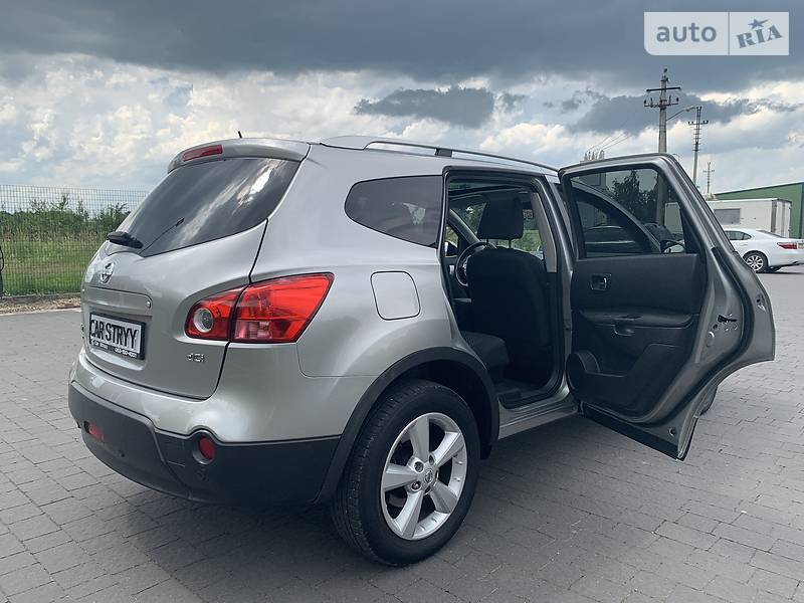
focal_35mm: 26
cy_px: 302
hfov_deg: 67.3
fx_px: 604
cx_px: 402
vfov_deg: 53.1
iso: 25
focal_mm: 4.2
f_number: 1.8
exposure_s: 1/1661
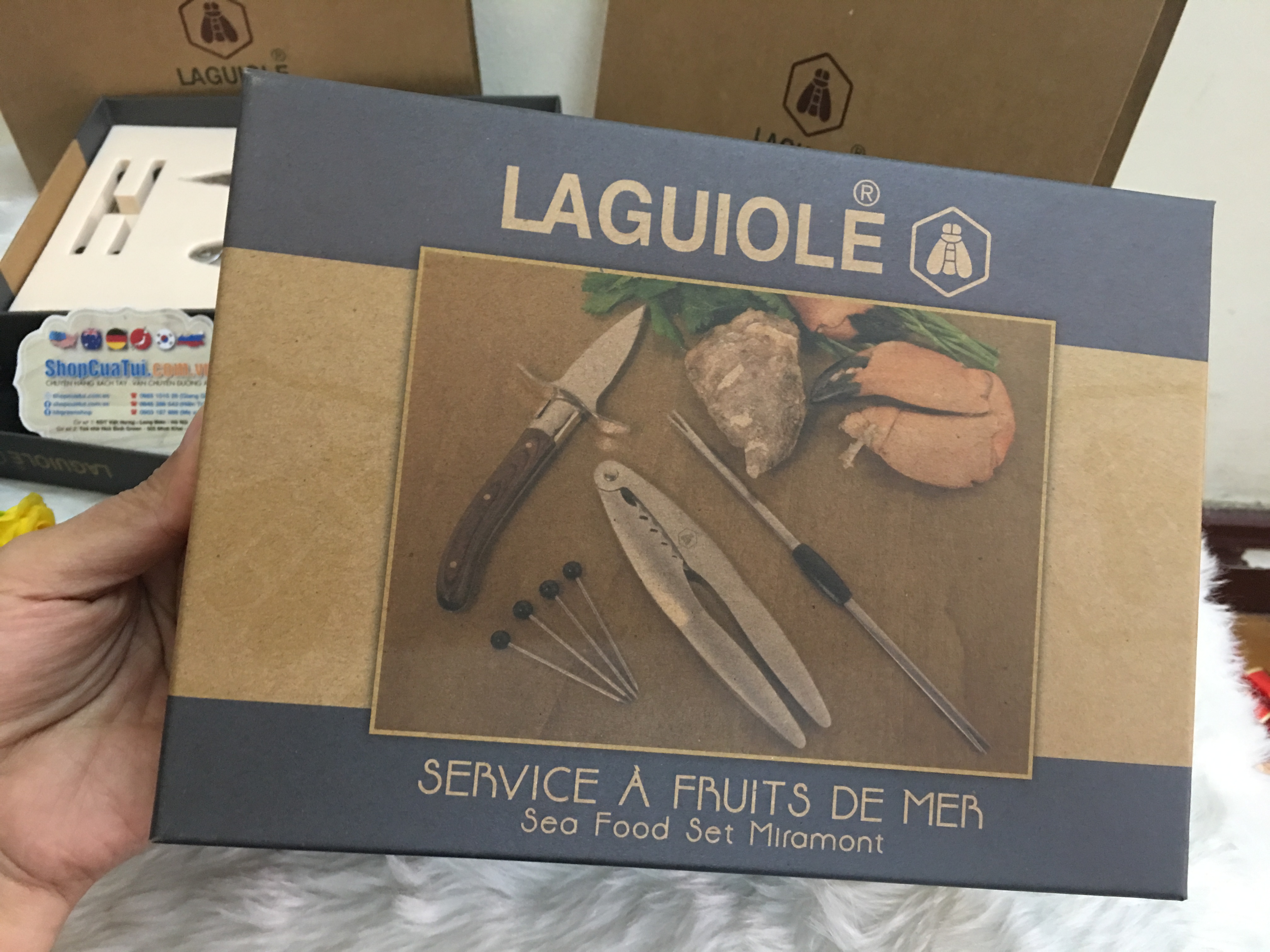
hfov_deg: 61.7
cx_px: 635
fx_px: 1064
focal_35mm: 29
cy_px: 476
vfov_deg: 48.2
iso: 100
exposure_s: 1/10
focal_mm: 4.15
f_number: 2.2
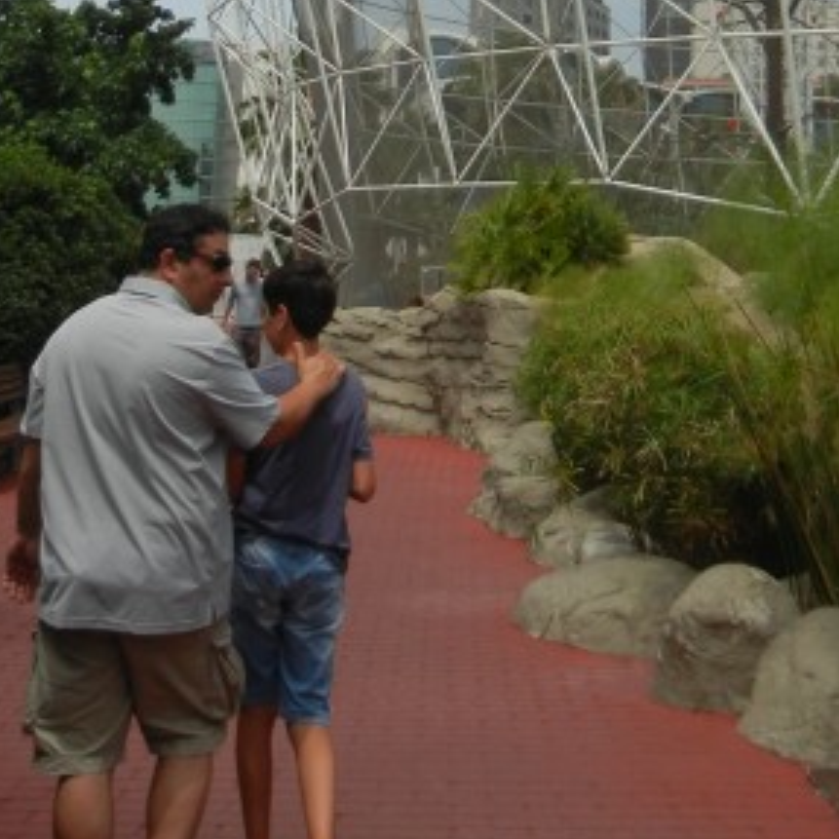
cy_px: -161
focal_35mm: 71
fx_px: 1947
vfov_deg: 22.5
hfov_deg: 24.2
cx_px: 541
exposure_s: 1/486
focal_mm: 5.4
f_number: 7
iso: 160
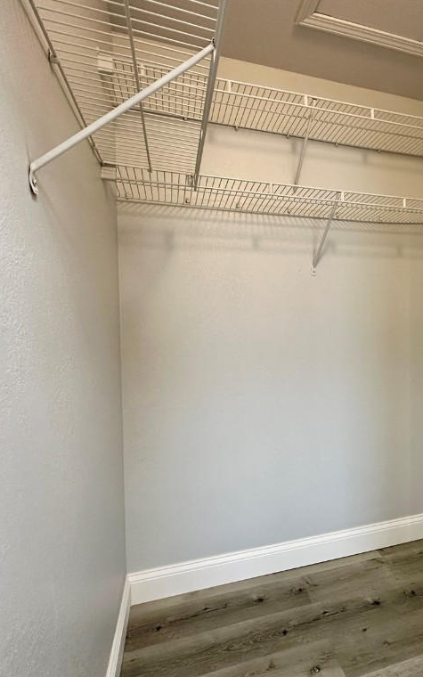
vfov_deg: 85.1
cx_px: 296
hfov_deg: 57.8
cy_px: 336
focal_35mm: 20
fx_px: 369
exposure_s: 1/60
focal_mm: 2.22
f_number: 2.2
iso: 200
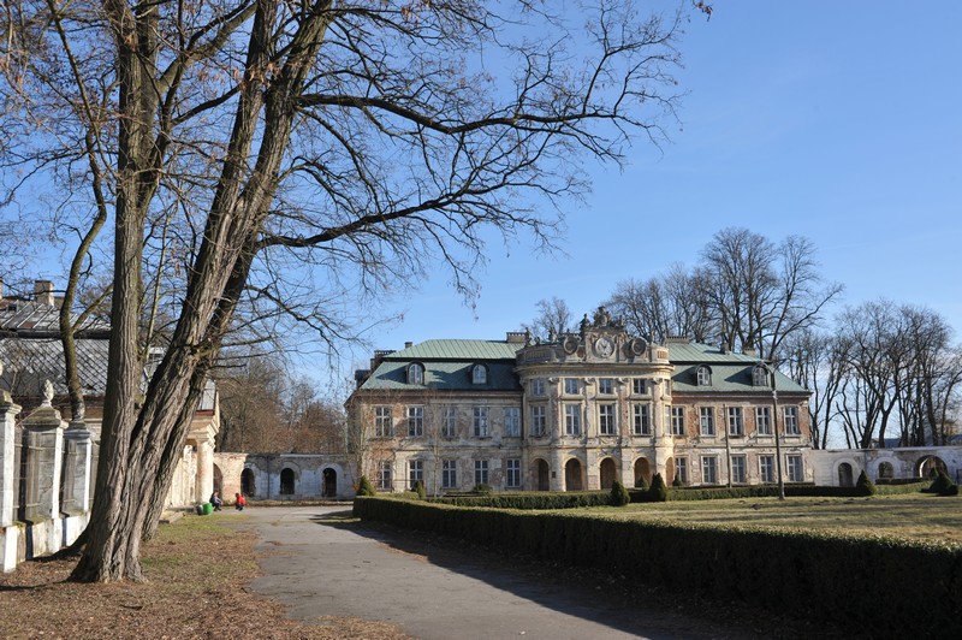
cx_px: 481
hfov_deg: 50.7
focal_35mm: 38
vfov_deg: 35.0
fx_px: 1015
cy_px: 320
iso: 200
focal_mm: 38
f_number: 8
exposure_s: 1/250
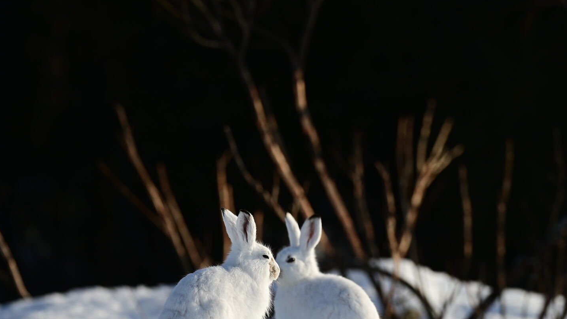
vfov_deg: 1.4
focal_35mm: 880
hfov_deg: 2.5
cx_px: 444
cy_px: 204
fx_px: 13229
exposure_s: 1/2000
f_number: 5
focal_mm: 500
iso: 220
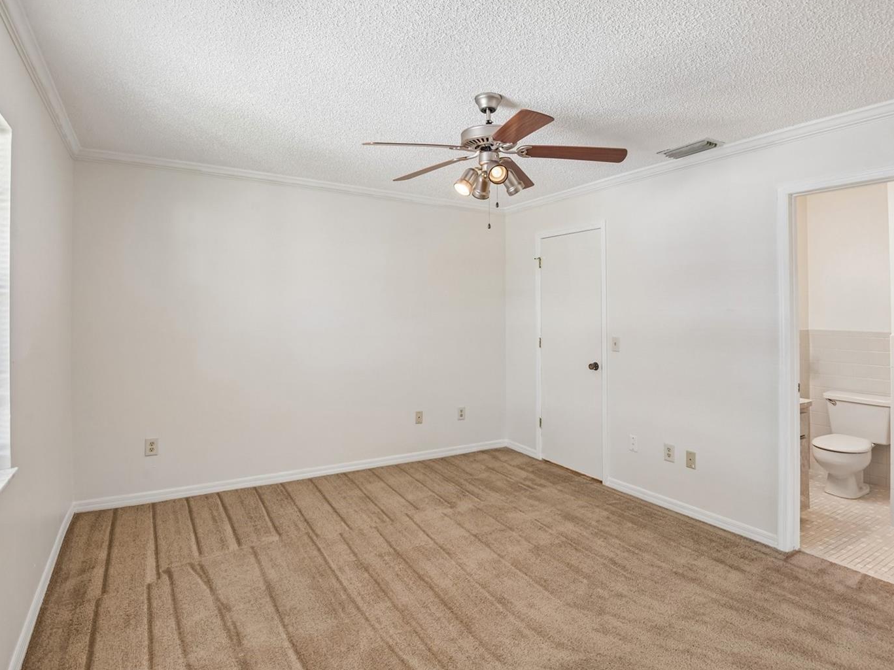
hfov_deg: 87.7
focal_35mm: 18
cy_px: 331
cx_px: 438
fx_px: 465
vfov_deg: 71.6
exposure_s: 1/10
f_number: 8
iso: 400
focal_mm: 16
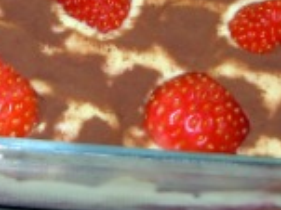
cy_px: -52
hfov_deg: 10.0
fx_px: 1598
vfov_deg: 7.5
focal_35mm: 197
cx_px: 7
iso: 200
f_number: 4.1
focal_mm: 12.2
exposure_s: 1/40
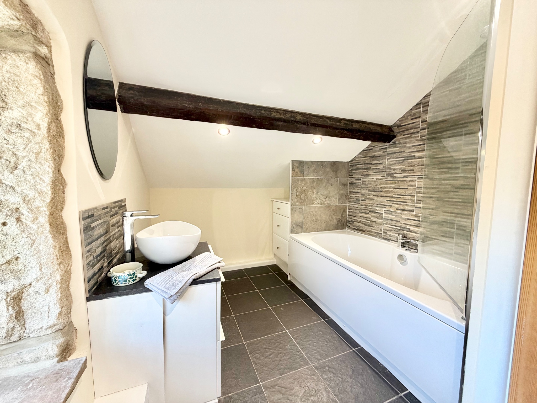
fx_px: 217
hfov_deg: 102.1
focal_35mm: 14
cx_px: 268
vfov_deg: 85.7
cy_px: 202
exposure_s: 1/100
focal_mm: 2.22
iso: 160
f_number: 2.2
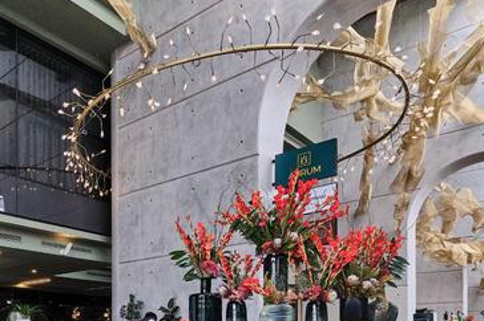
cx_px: 106
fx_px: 443
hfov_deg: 53.9
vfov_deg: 35.0
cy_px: 343
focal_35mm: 33
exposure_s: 1/50
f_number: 8
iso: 800
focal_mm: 10
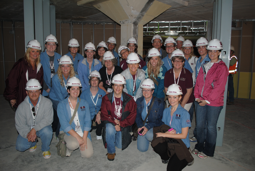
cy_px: 86
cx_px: 128
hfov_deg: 67.3
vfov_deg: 48.0
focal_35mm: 27
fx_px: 191
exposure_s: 1/60
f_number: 3.5
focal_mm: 18
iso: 200
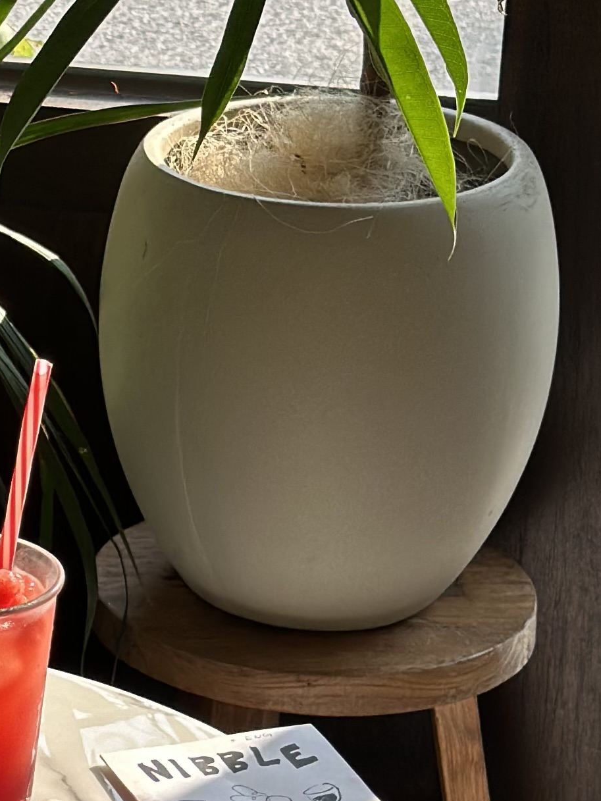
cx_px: -391
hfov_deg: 9.0
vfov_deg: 12.4
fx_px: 3680
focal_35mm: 159
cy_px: 389
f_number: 1.78
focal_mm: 6.86
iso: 80
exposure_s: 1/816
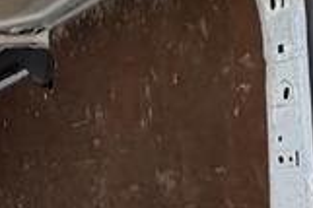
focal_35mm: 81
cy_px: 367
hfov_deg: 21.5
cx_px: -142
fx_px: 704
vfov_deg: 14.8
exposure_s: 1/136
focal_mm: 2.22
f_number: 2.2
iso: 100
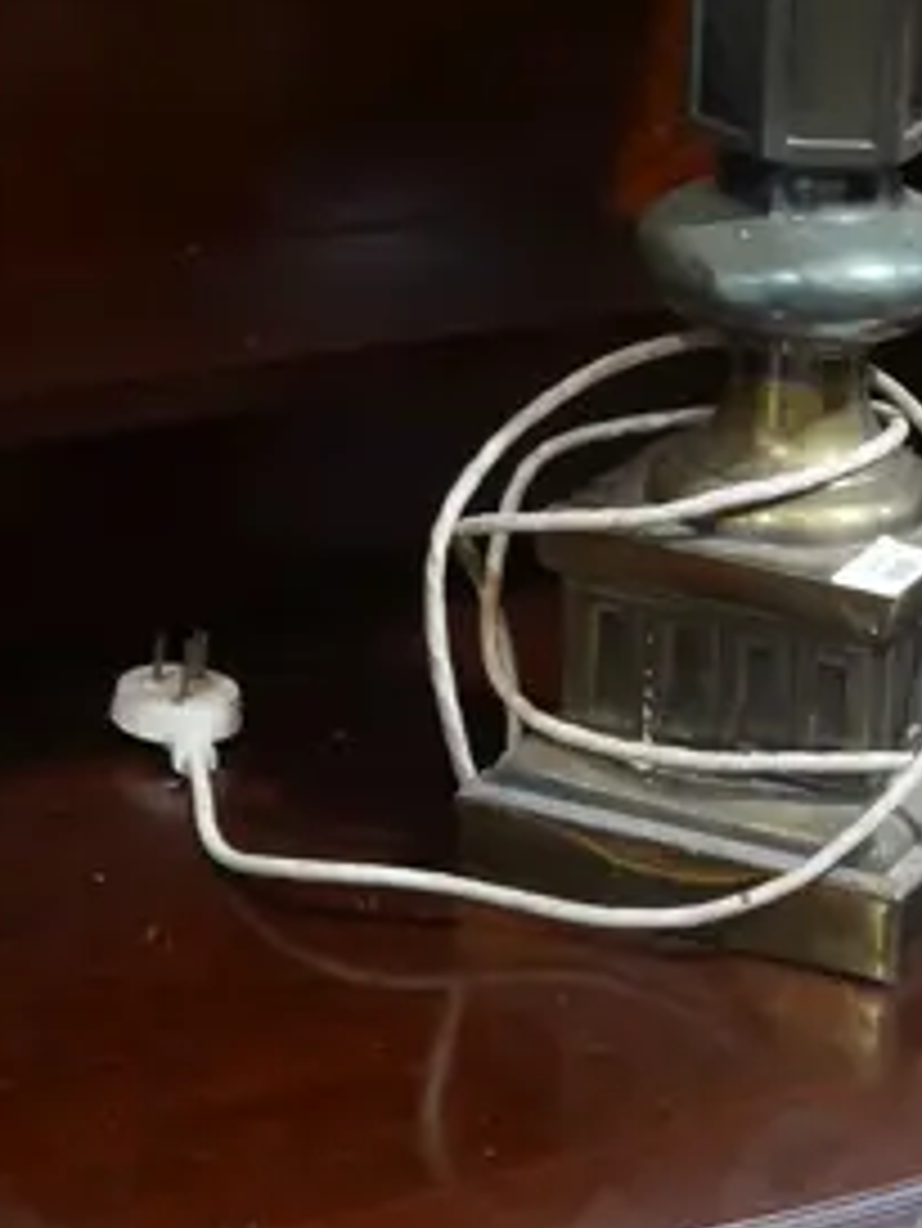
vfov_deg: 18.7
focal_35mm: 105
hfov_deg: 13.7
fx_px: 3726
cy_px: 823
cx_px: 1113
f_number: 3.5
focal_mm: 14
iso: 640
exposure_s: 1/60
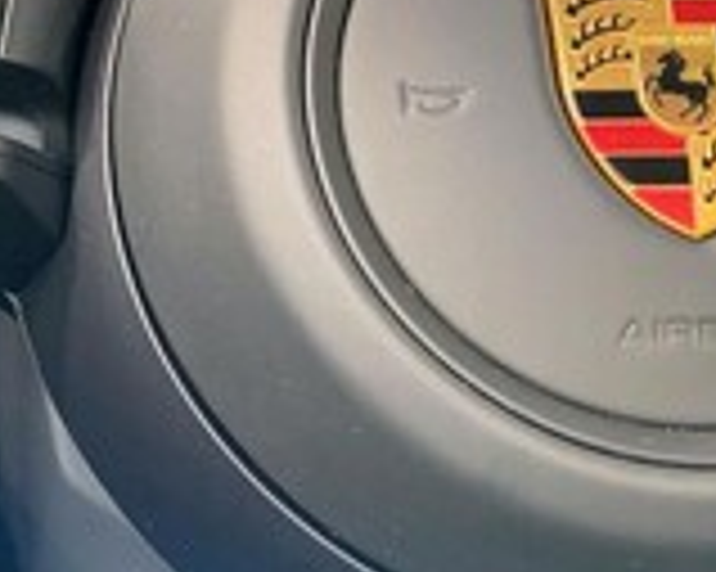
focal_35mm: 75
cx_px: -158
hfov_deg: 23.1
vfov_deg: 20.2
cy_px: 133
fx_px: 1588
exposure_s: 1/60
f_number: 1.8
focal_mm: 3
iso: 200
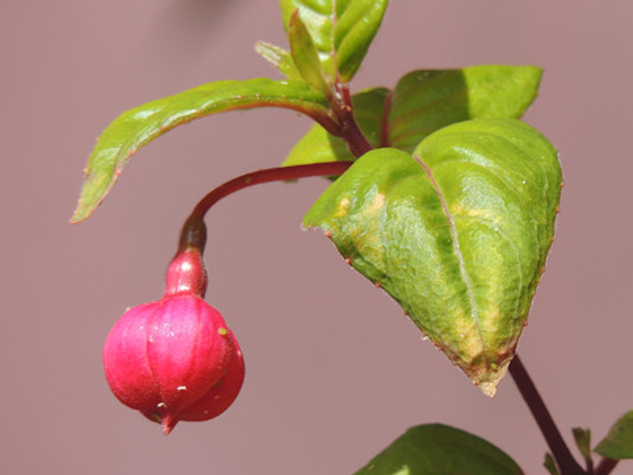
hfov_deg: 1.6
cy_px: 255
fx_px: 22760
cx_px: 439
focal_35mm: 1244
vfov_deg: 1.2
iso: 100
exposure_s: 1/400
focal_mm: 133.7
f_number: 5.1
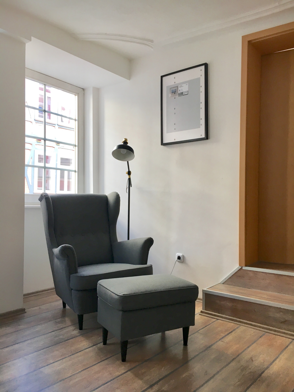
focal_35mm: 29
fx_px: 328
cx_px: 147
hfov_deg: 48.2
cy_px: 196
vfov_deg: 61.7
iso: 25
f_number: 2.2
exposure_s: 1/33
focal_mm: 4.15
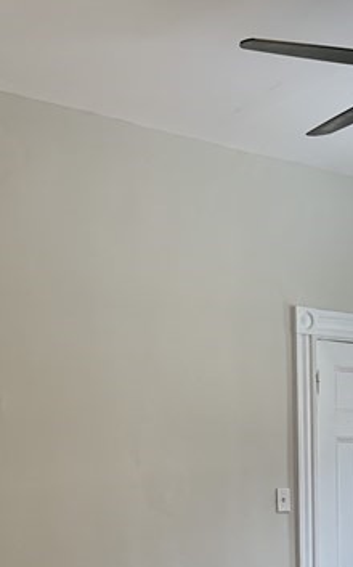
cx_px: 359
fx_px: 925
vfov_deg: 31.7
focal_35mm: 60
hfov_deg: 20.8
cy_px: 553
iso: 80
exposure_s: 1/121
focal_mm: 4.25
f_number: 1.8
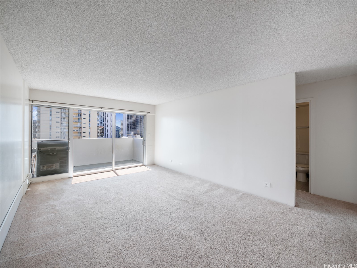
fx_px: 144
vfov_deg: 85.7
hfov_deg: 102.1
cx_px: 178
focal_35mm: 14
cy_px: 134
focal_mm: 7
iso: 160
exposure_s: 1/3200
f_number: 4
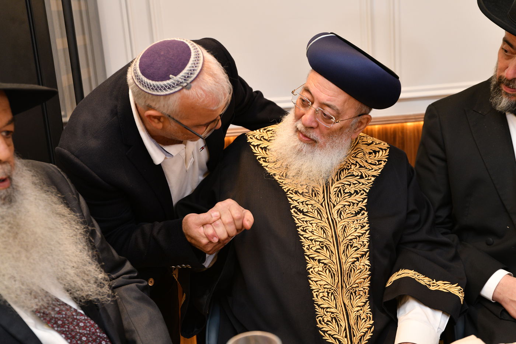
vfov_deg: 28.1
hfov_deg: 41.1
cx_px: 258
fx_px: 688
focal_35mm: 48
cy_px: 172
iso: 1250
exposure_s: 1/200
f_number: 3.5
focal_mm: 48
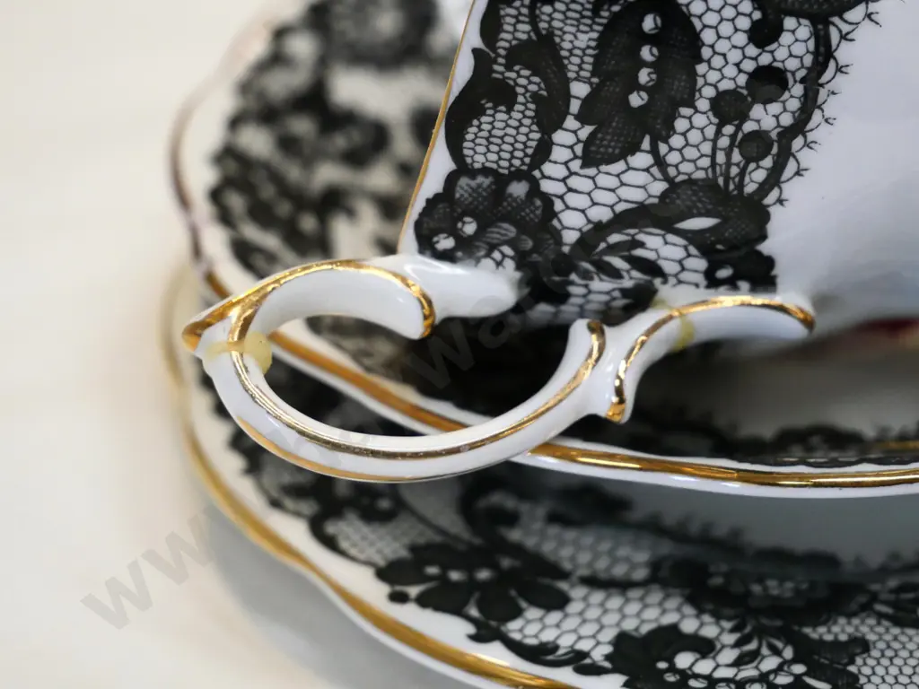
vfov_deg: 17.2
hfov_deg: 22.8
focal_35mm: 86
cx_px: 460
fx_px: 2283
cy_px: 344
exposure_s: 1/320
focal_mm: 43
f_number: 5.6
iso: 3200
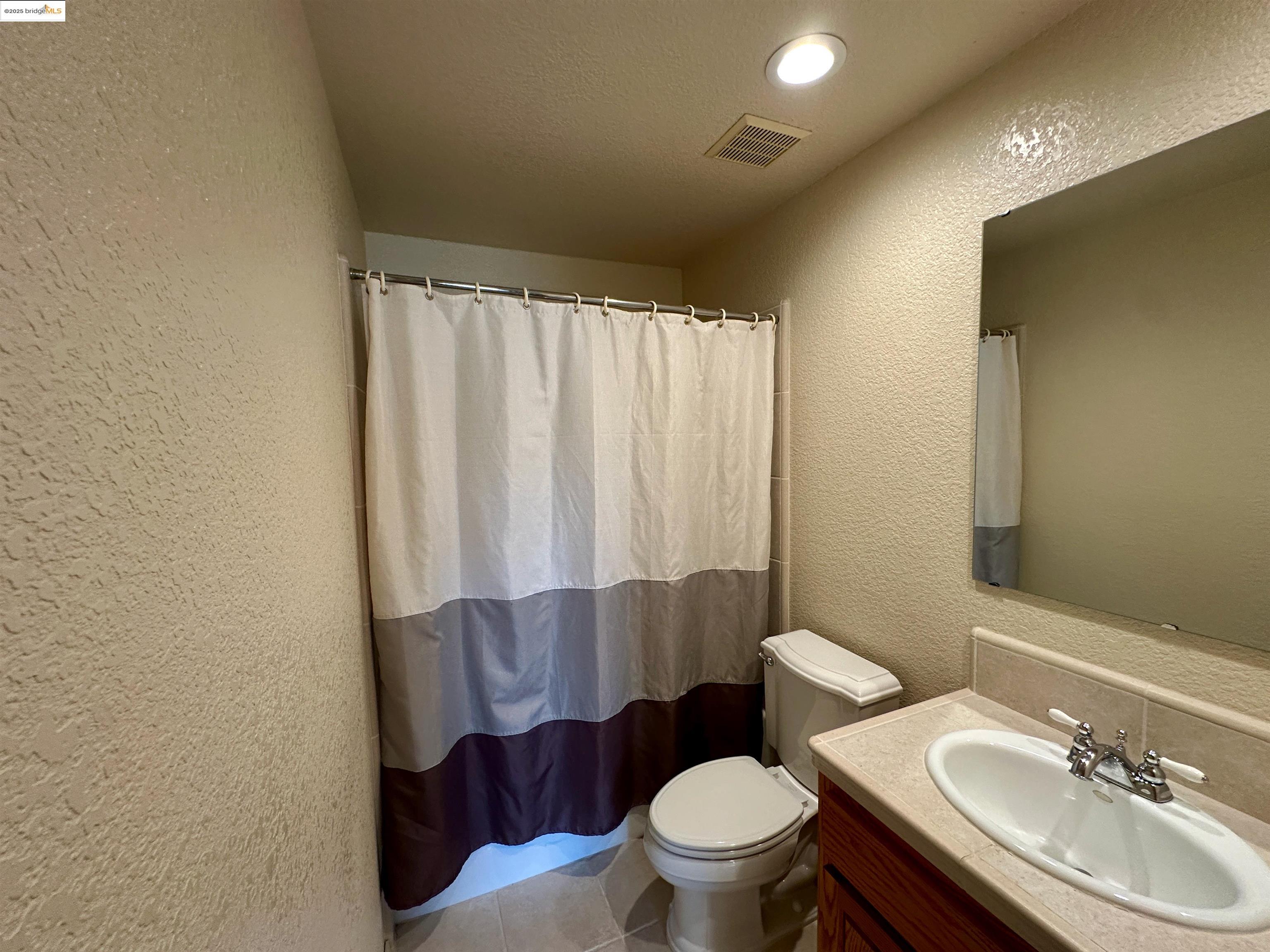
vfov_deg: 85.7
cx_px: 635
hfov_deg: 102.1
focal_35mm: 14
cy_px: 476
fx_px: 514
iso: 200
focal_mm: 2.22
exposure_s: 1/120
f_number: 2.2
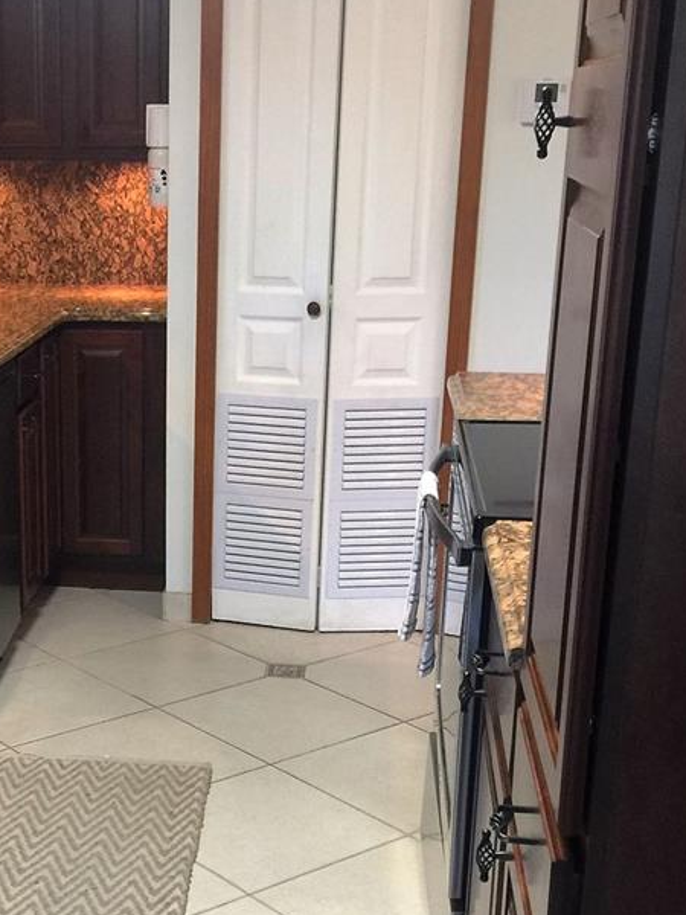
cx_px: 101
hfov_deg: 24.7
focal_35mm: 58
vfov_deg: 33.0
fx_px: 1533
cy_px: 605
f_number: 2.2
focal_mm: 4.15
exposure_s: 1/15
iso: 80
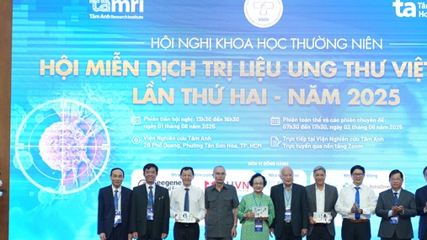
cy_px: 136
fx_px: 928
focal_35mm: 82
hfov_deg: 25.8
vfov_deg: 14.7
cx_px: 264
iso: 1600
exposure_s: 1/200
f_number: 4.5
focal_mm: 62
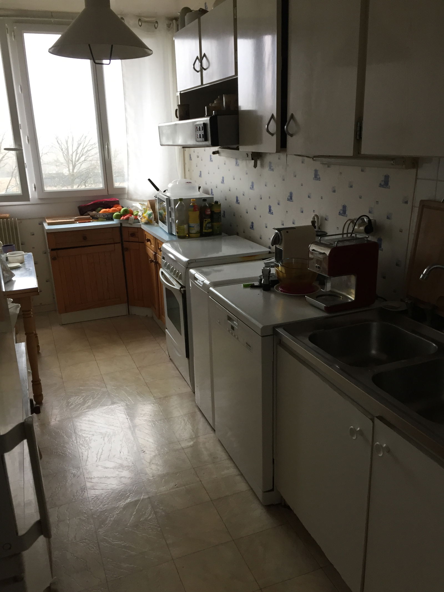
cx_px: 222
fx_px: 496
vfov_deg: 61.7
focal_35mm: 29
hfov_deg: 48.2
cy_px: 296
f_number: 2.2
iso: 80
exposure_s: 1/33
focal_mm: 4.15
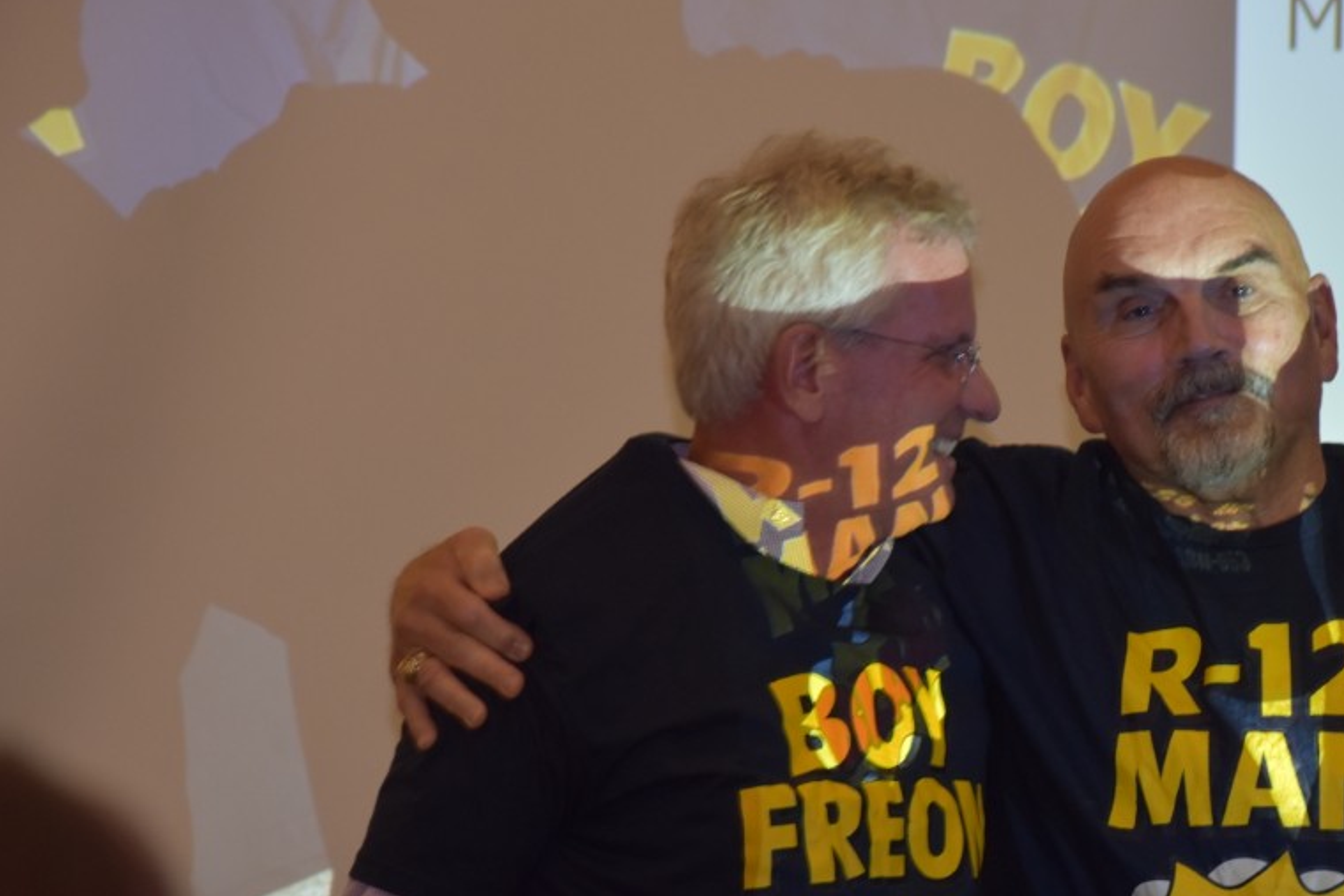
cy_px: 588
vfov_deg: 5.8
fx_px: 8915
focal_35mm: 239
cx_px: 927
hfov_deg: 8.6
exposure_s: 1/80
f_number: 5.6
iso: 800
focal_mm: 105
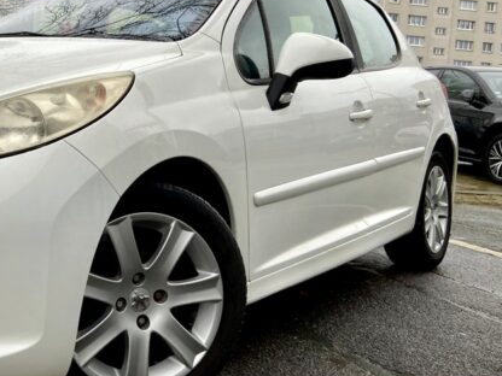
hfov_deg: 35.8
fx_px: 725
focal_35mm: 50
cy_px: 131
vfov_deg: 28.9
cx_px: 48
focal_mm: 4.25
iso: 32
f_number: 1.8
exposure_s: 1/352
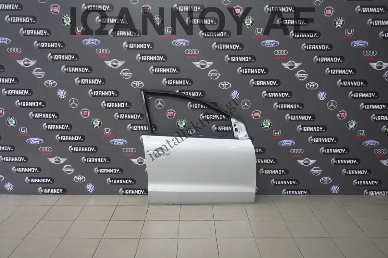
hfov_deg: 57.3
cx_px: 194
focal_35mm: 33
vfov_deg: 39.9
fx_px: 355
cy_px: 129
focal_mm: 22
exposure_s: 1/160
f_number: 4
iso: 4000
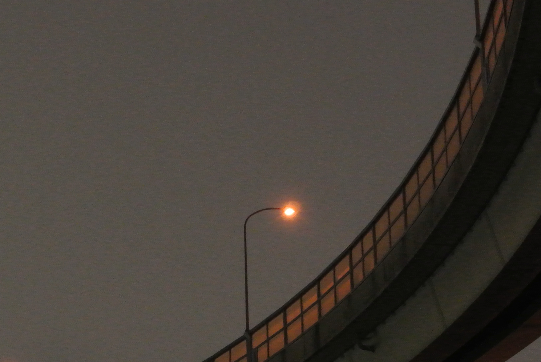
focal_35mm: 108
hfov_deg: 18.8
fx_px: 1625
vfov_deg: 12.5
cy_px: 377
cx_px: 124
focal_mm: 18.2
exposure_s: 1
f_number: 5.6
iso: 1600
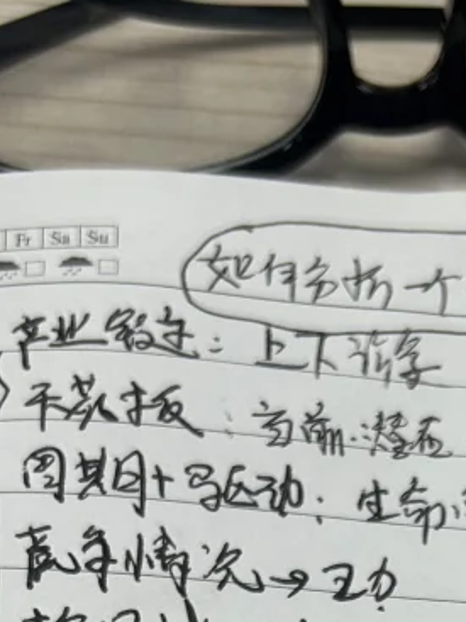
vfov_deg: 17.4
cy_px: 932
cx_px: 488
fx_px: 1832
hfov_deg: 14.2
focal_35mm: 102
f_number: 1.5
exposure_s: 1/100
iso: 64
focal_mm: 5.7
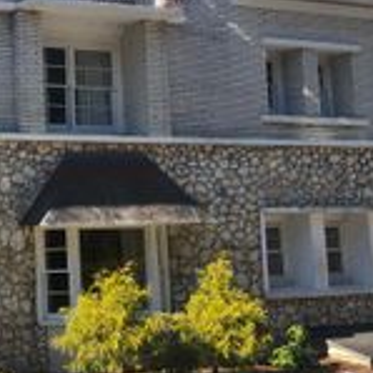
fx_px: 1012
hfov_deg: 20.4
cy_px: 134
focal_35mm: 83
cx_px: 23
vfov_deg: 20.8
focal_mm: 3.99
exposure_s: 1/883
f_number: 1.8
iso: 20
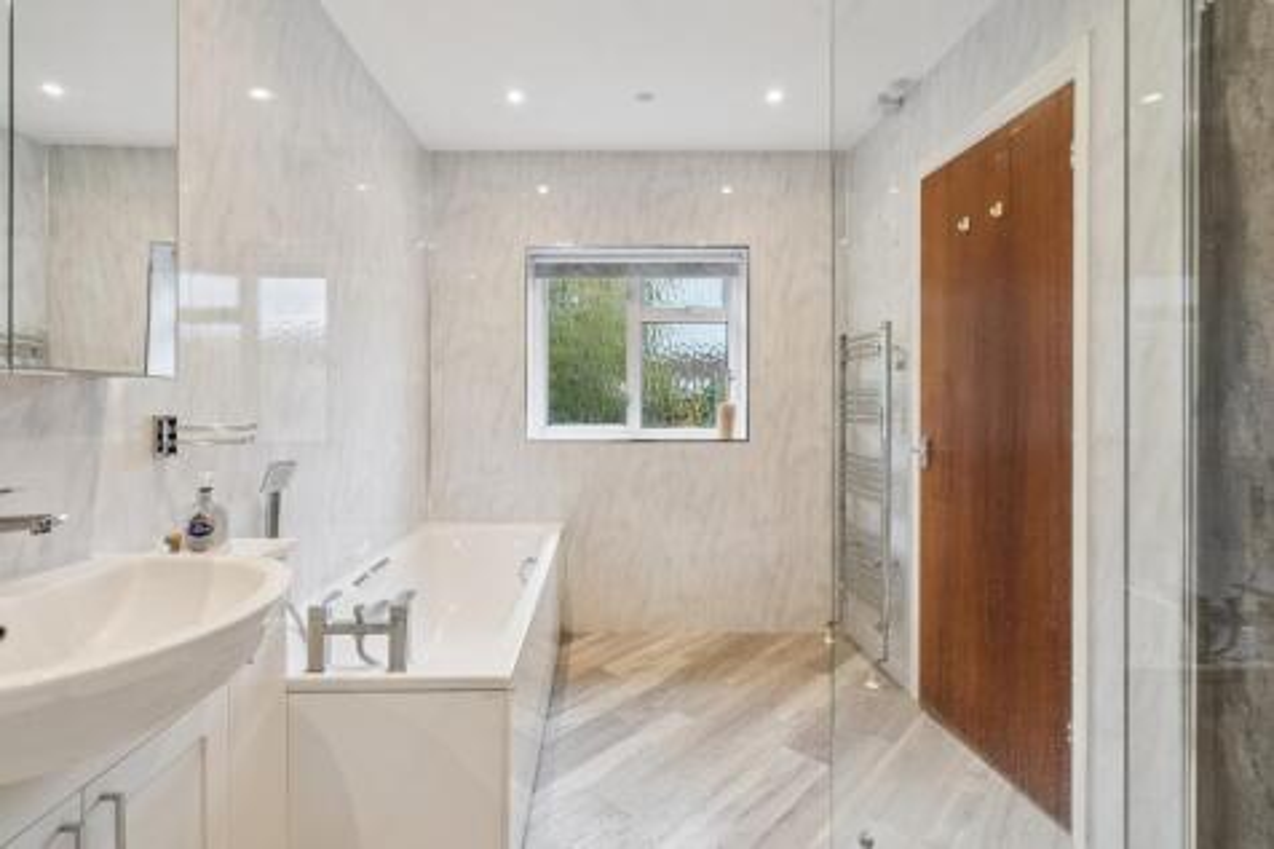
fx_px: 566
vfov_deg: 73.7
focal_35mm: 16
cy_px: 424
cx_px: 637
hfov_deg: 96.8
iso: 320
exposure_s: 1/15
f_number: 8
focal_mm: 16
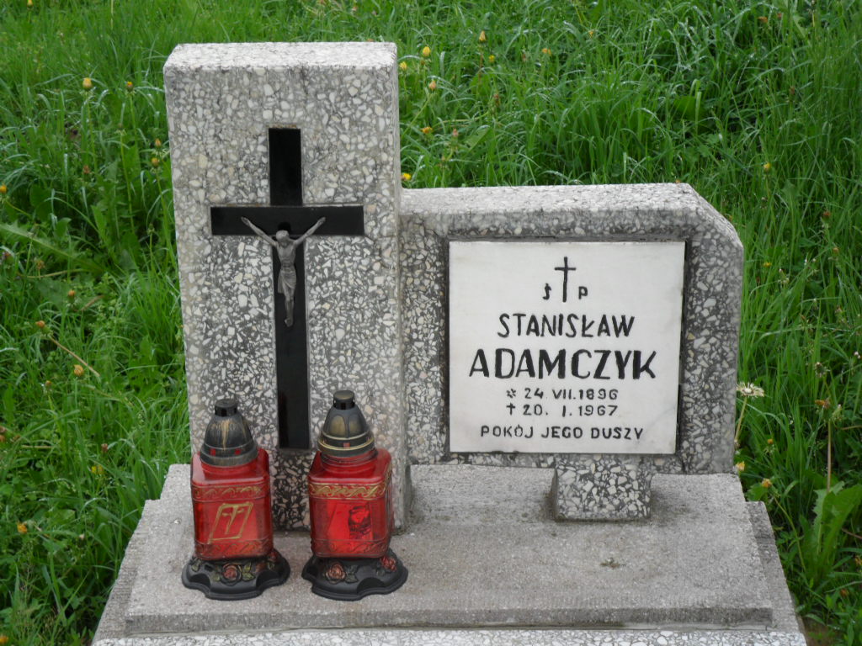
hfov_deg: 22.8
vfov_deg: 17.2
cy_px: 323
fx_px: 2142
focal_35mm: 86
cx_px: 431
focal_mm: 15.4
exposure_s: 1/90
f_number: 4.3
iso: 100
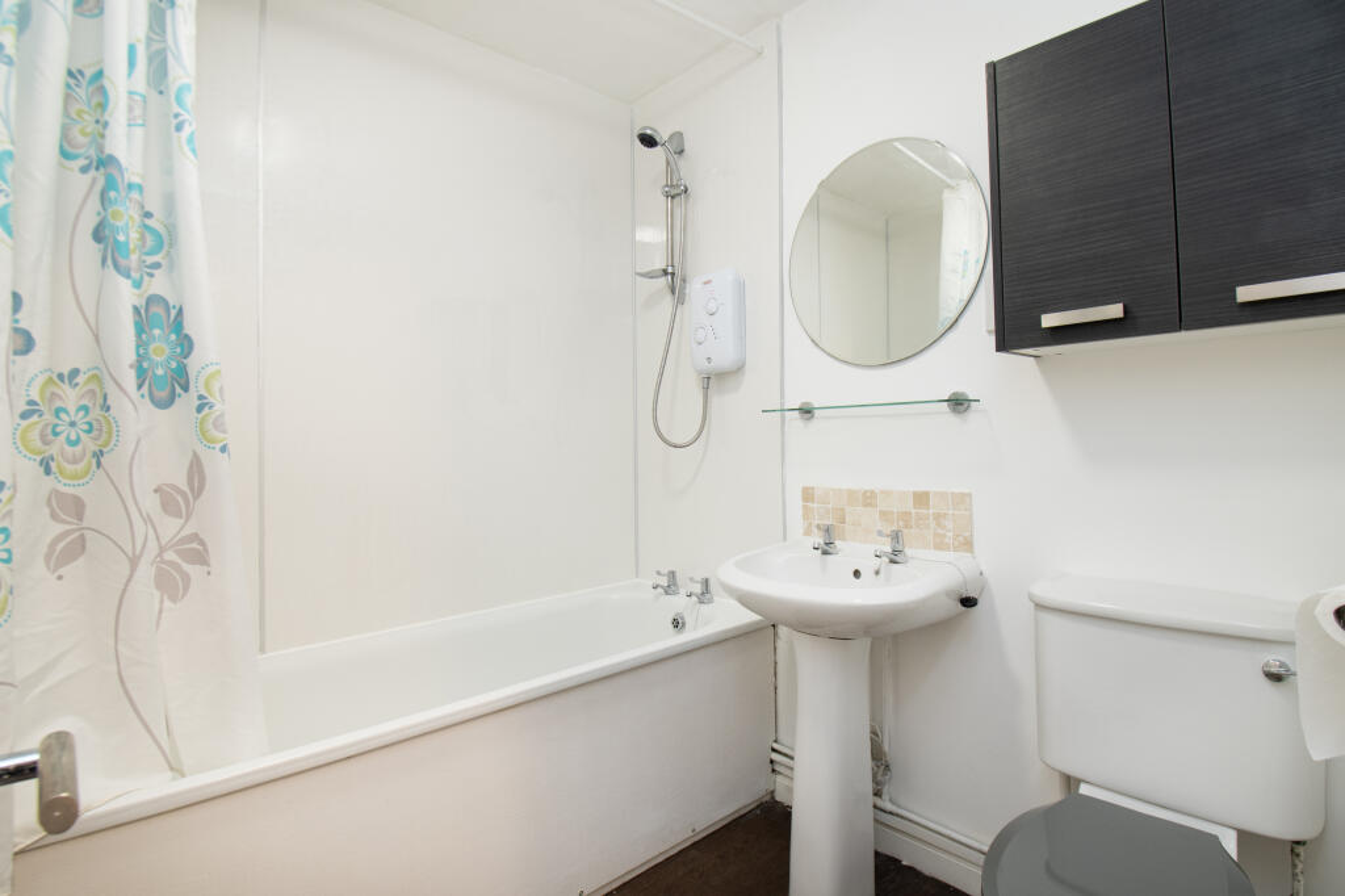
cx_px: 672
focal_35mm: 17
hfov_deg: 93.3
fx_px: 635
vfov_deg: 70.4
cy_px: 448
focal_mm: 11.5
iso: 320
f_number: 9
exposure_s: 1/8
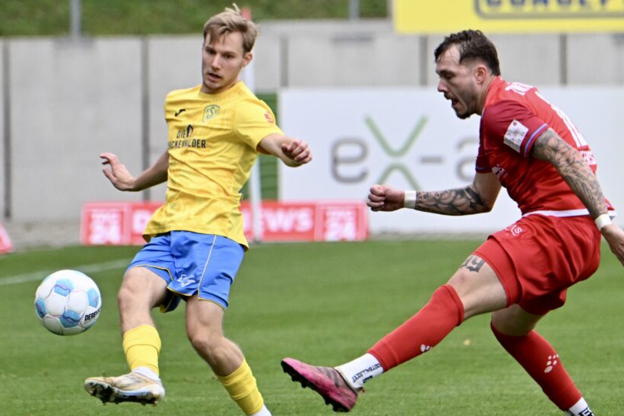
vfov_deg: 2.7
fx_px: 8735
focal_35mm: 504
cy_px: 254
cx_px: 329
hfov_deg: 4.1
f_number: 5.6
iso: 2500
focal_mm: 400
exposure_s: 1/1600
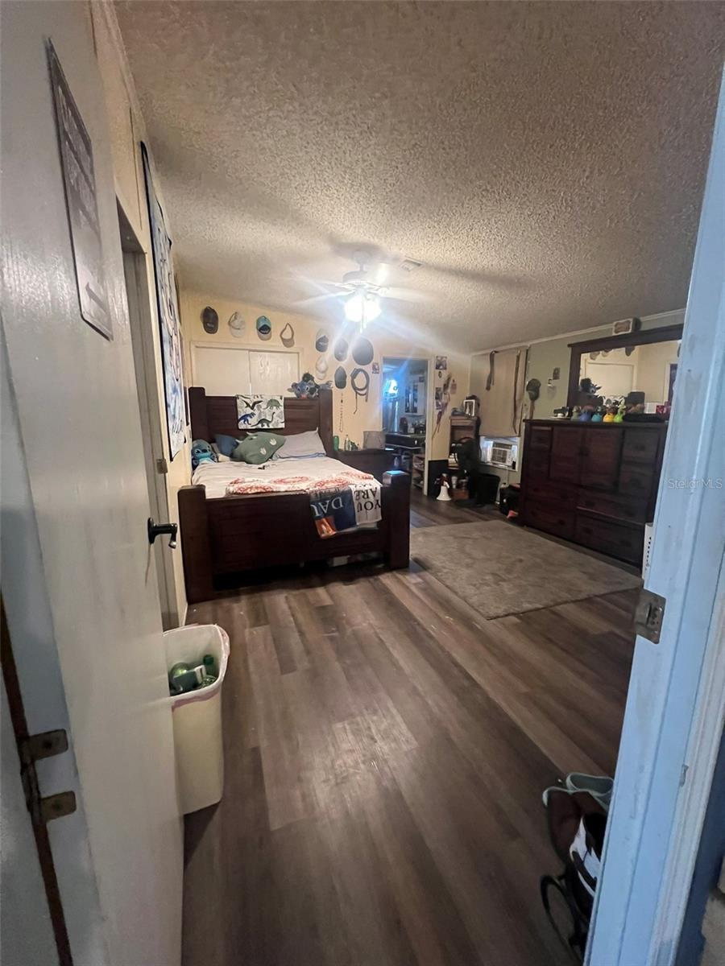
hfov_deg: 89.9
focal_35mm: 13
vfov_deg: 106.2
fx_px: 363
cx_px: 362
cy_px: 483
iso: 1000
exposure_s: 1/60
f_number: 1.8
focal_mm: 1.57
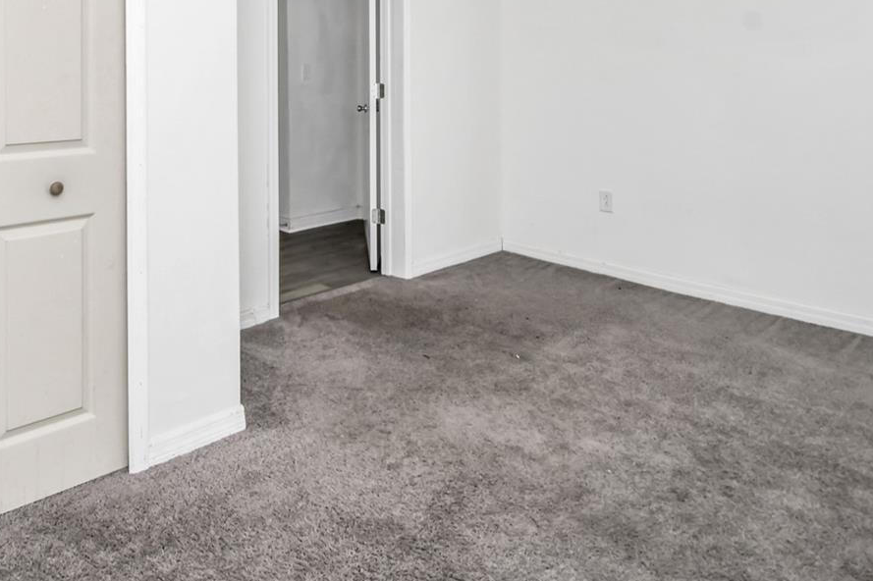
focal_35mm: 27
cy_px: 75
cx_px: 316
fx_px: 654
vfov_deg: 44.3
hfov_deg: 66.2
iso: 100
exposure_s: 1/25
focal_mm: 10
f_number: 7.1
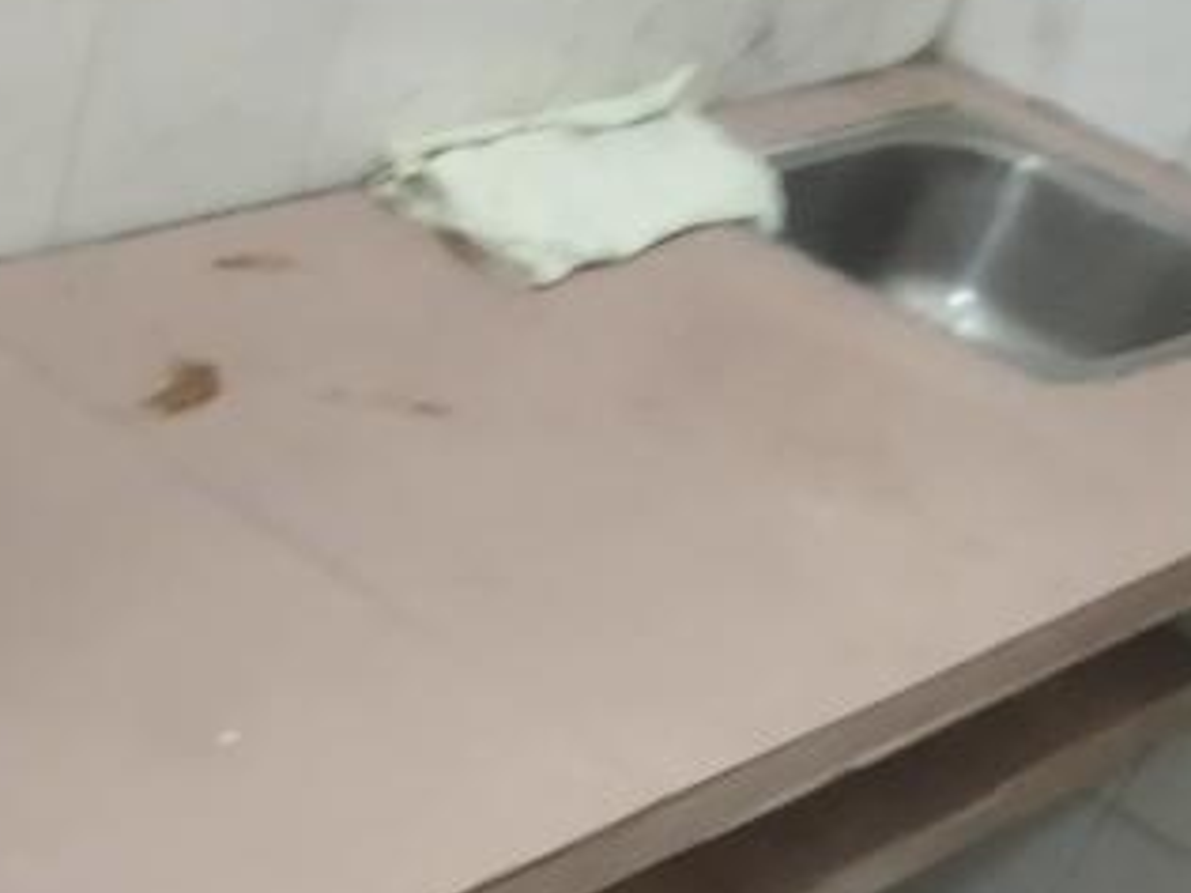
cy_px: 1074
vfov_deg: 18.4
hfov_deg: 23.7
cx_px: -181
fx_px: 2615
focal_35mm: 76
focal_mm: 4.35
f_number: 1.79
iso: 473
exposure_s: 1/33
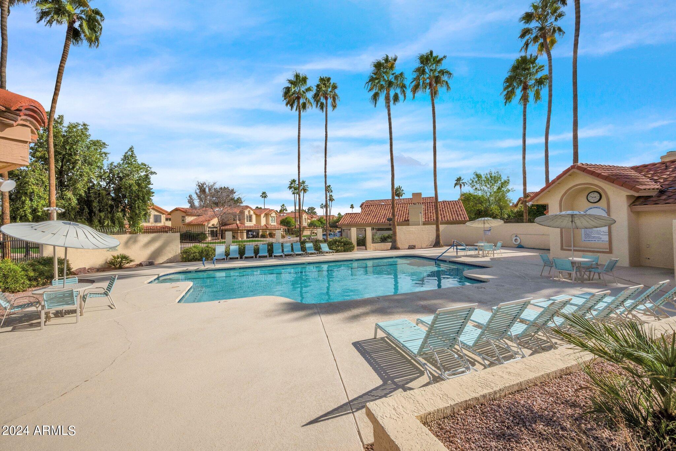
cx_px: 338
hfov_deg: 104.2
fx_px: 263
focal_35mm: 14
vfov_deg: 81.3
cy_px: 226
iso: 400
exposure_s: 1/800
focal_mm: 14
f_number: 14
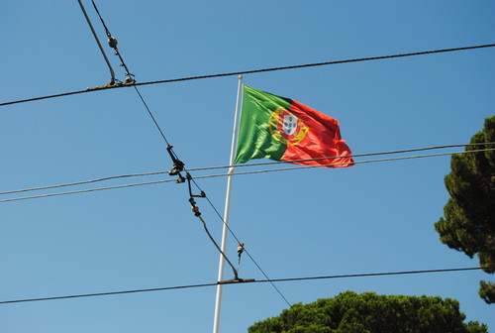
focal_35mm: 82
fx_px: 1137
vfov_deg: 16.6
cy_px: 166
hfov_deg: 24.6
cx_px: 248
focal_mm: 55
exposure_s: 1/250
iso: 100
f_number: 8
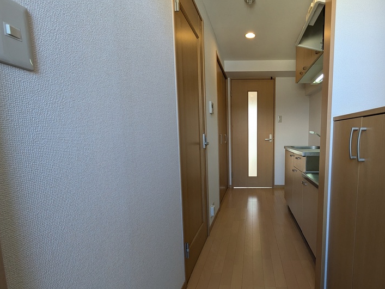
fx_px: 211
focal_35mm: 19
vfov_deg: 68.5
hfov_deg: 82.6
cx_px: 247
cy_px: 159
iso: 87
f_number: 2.2
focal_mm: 1.83
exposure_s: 1/120
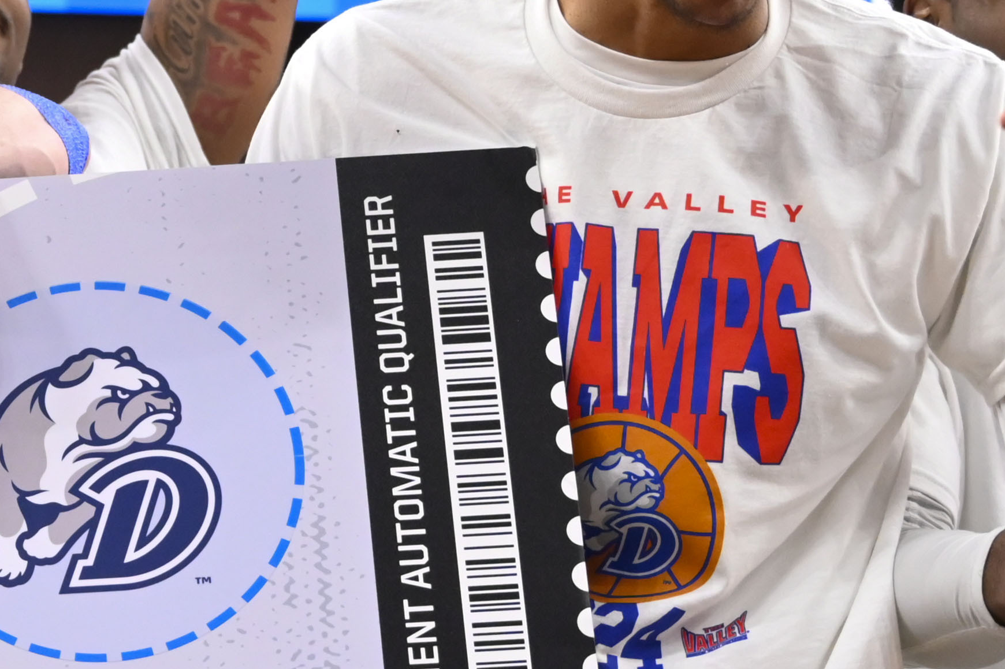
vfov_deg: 9.4
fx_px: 4073
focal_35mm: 146
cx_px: -199
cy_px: 303
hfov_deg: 13.7
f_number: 4
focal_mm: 42
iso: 3200
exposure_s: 1/1000
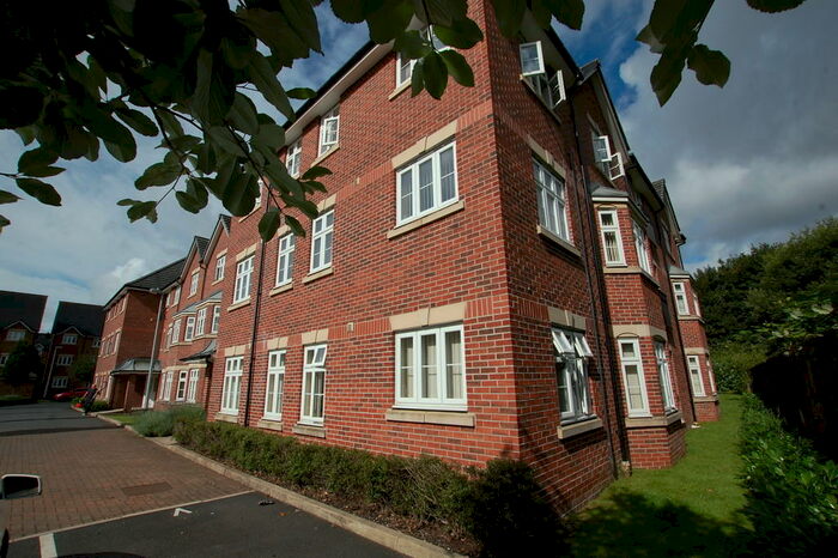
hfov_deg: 100.4
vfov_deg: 77.3
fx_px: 349
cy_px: 279
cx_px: 419
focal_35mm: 15
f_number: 10
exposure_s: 1/400
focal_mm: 10
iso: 200
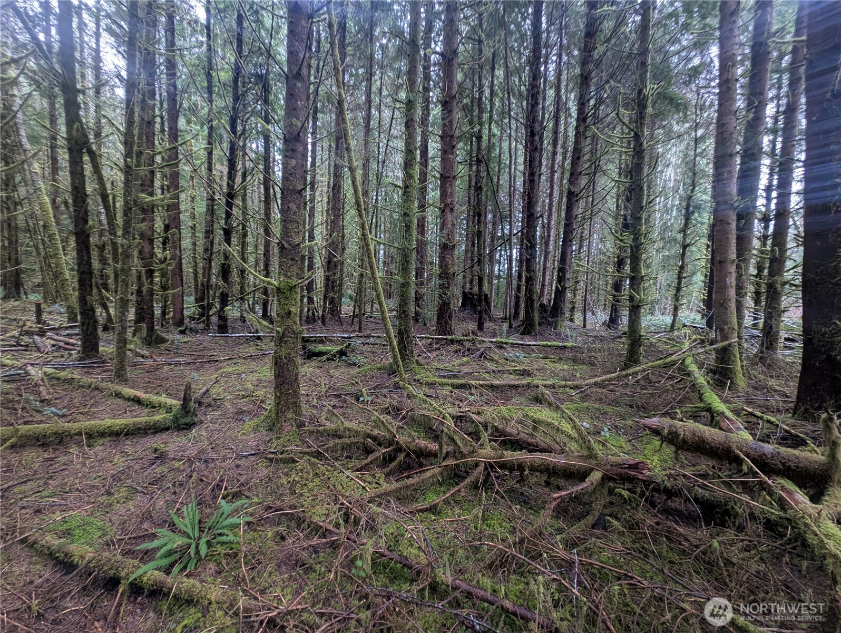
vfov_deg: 94.6
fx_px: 292
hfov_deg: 110.5
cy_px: 316
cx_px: 420
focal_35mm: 12
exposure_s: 1/41
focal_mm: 2.23
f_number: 1.95
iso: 182
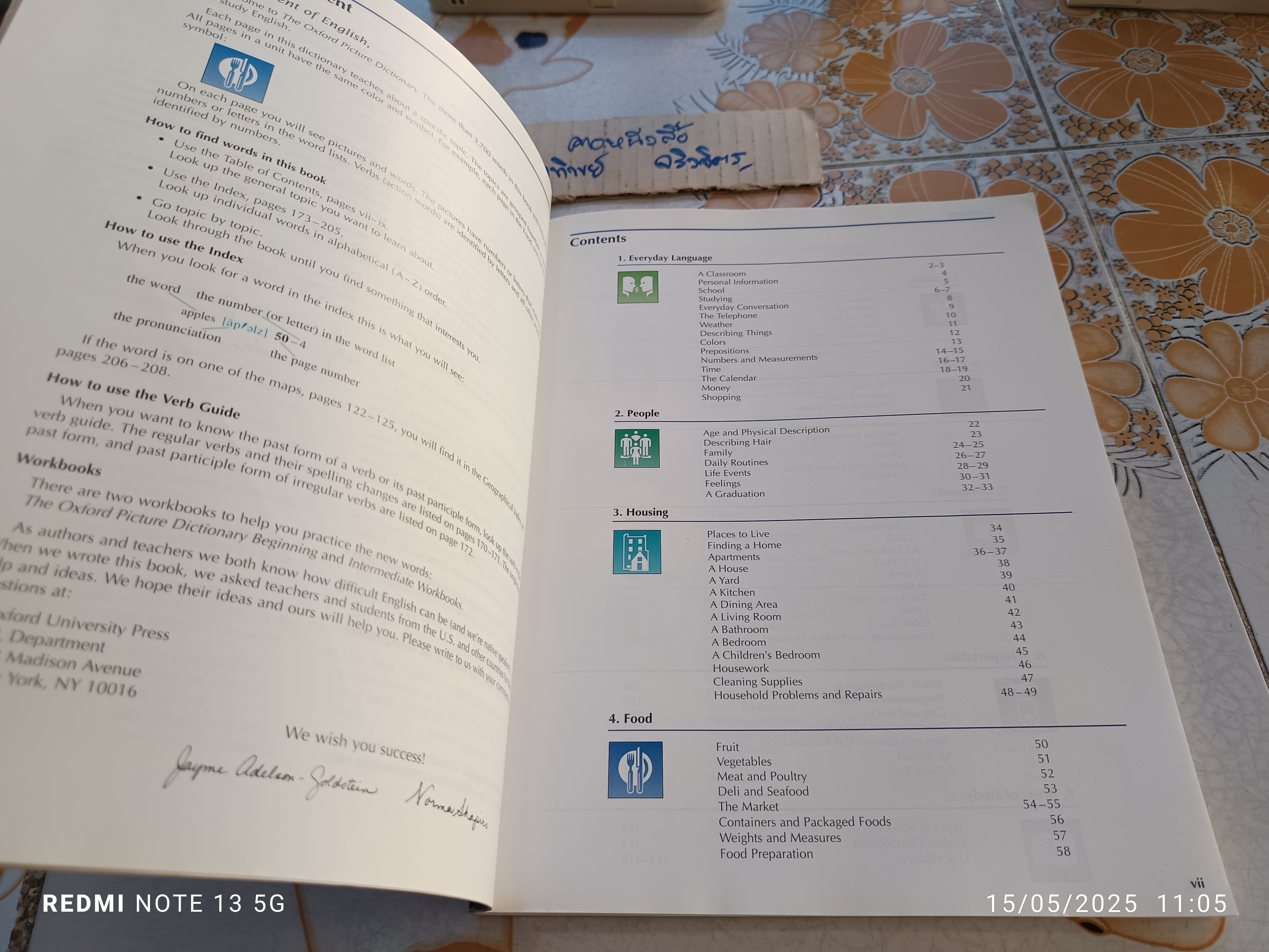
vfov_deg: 56.8
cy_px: 476
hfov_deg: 71.6
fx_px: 880
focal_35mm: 24
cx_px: 634
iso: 232
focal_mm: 5.31
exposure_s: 1/50
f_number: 1.7
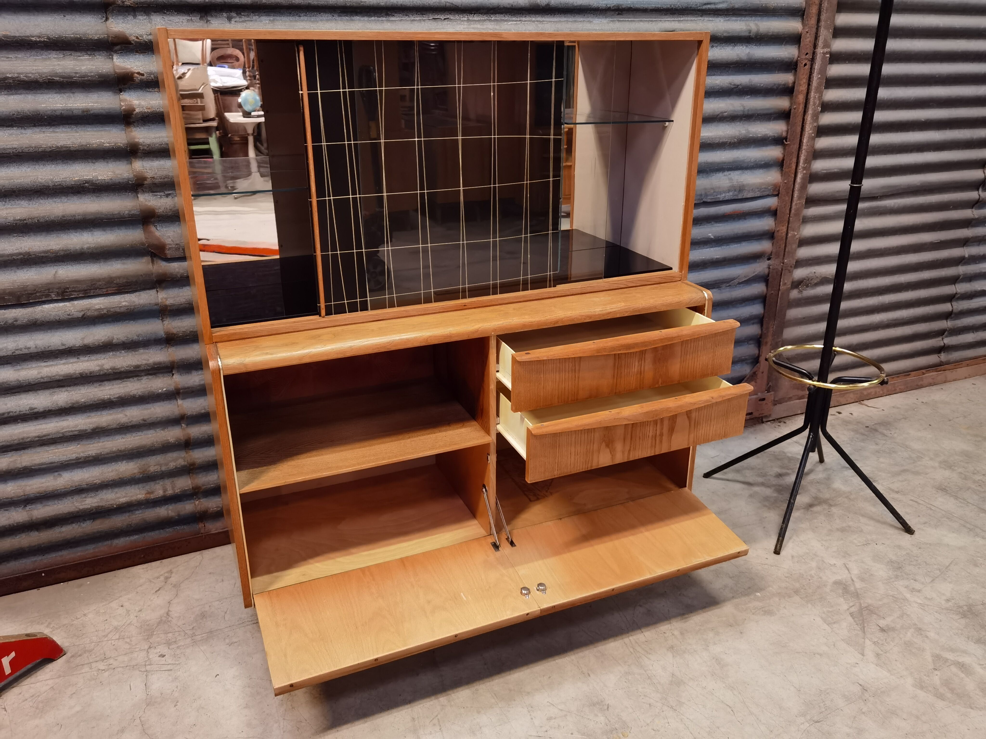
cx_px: 493
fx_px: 769
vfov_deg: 51.4
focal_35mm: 27
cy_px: 370
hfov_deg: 65.3
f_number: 1.9
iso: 640
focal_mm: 6.71
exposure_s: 1/33.3
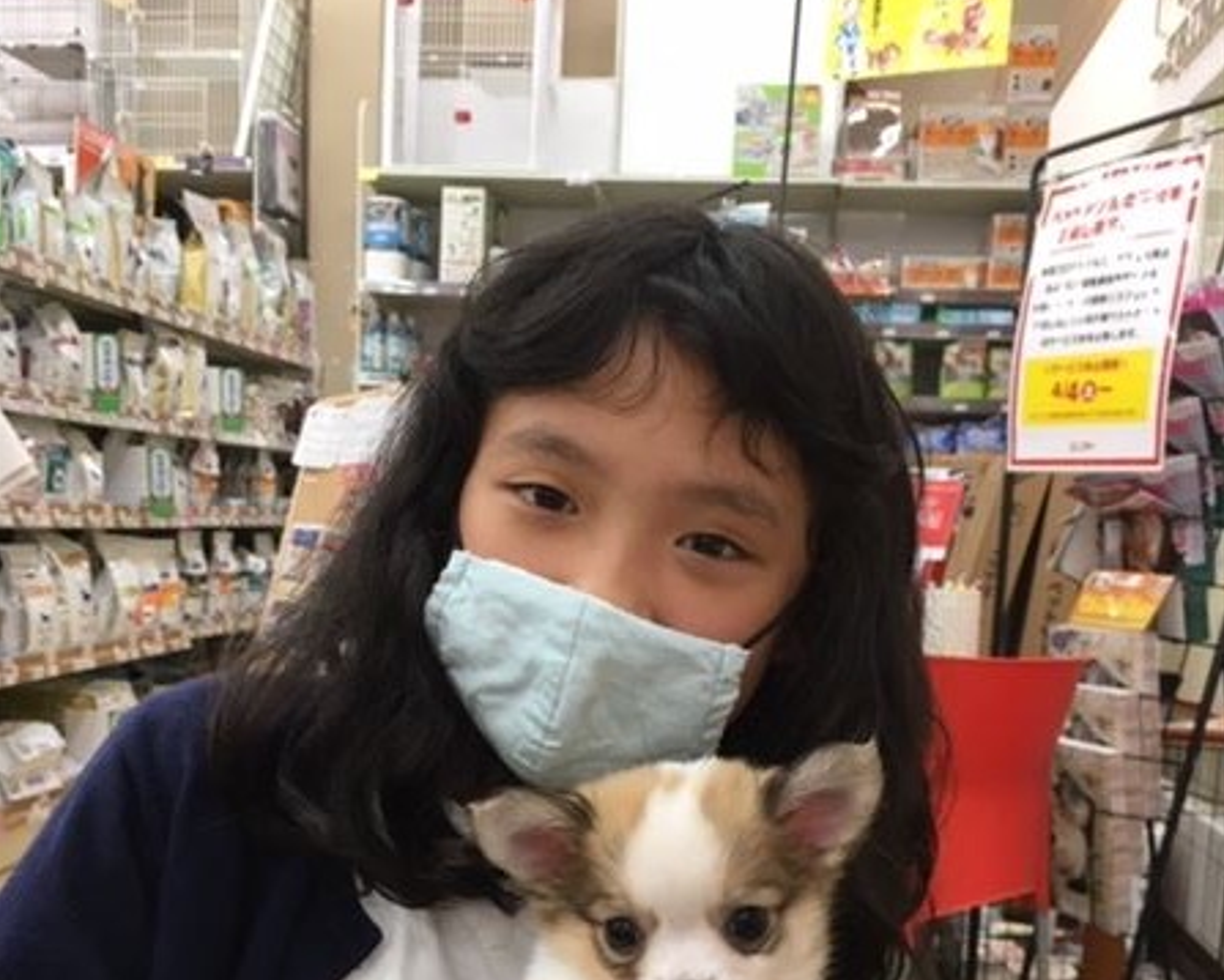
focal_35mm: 38
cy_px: 714
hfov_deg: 47.9
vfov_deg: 38.3
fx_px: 1377
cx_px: 611
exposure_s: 1/33
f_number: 2.2
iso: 50
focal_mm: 4.15
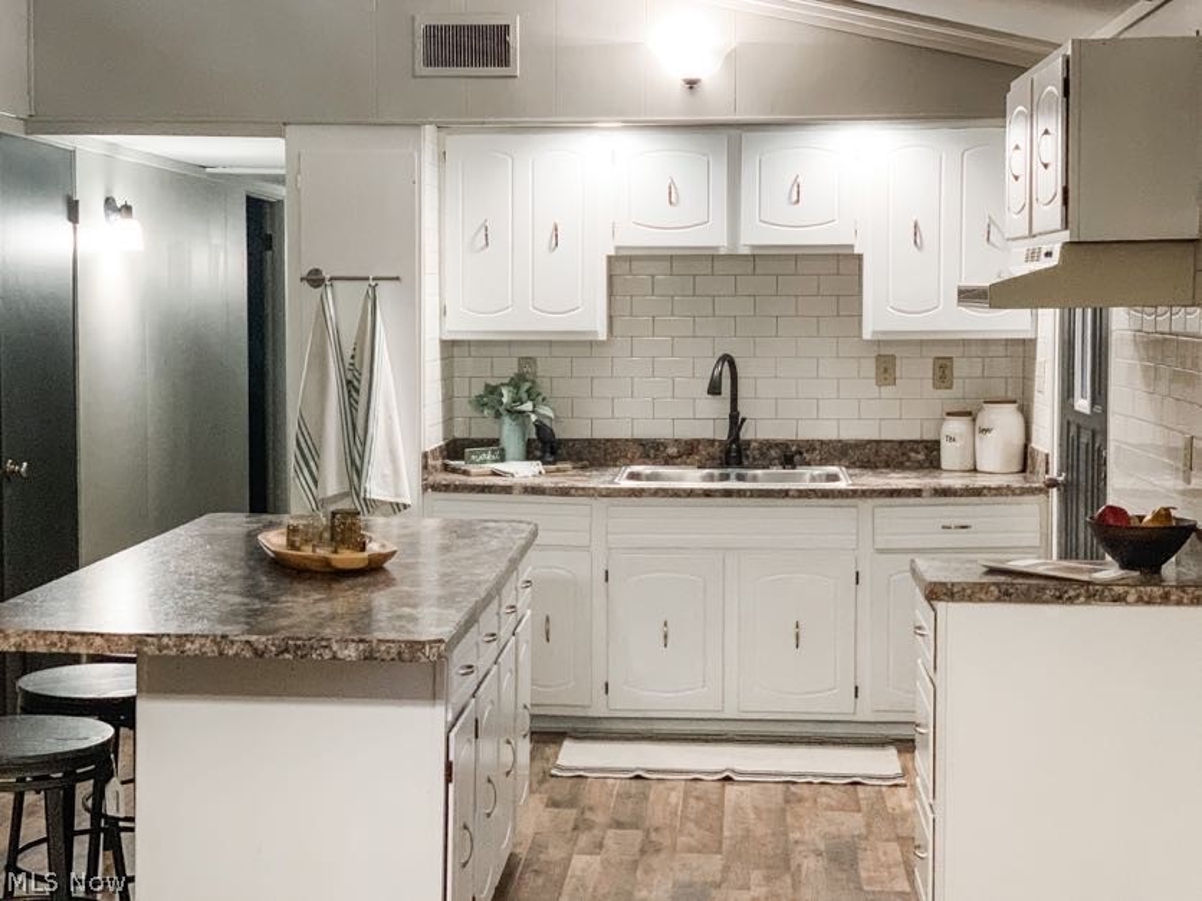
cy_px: 450
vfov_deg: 28.0
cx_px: 601
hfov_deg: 36.8
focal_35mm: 52
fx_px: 1806
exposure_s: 1/60
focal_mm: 6
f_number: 2.4
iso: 320
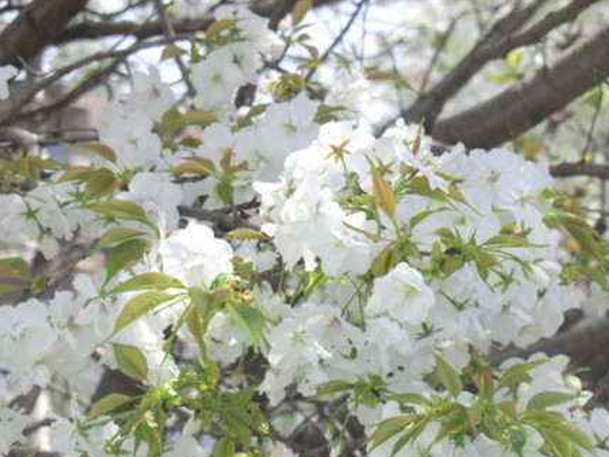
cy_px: 239
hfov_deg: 11.2
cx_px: 319
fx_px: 3117
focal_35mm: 177
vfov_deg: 8.4
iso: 80
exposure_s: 1/250
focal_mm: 30.1
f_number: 4.8
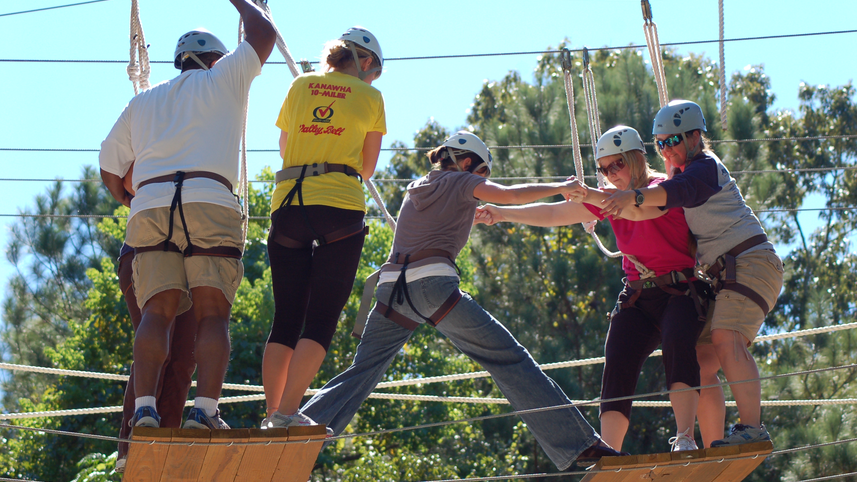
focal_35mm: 126
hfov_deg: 17.0
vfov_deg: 9.6
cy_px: 229
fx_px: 2864
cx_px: 429
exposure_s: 1/500
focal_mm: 80
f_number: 5.6
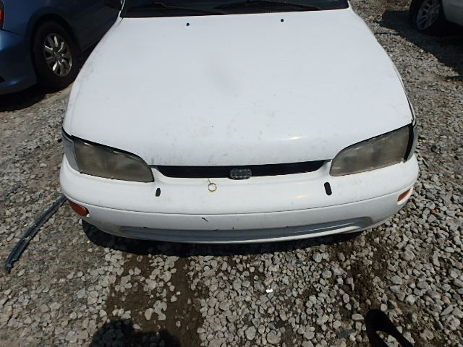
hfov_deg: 79.0
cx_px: 232
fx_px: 281
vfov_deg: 63.4
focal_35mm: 21
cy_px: 174
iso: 125
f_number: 6
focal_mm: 3.7
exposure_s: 1/2000
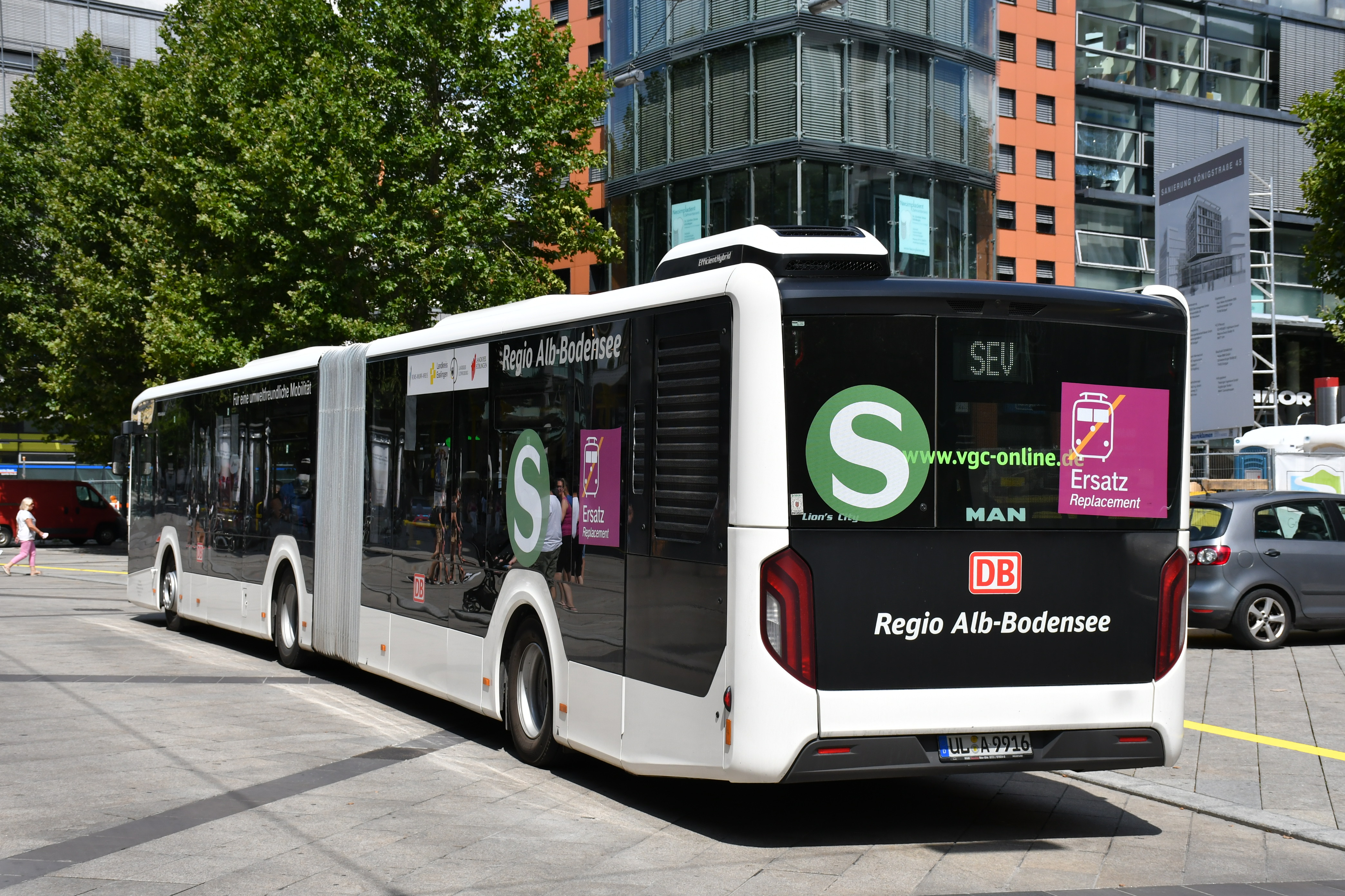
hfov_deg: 38.2
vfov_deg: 26.0
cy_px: 448
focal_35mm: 52
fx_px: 1943
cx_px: 672
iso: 400
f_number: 7.1
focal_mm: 35
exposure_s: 1/2000
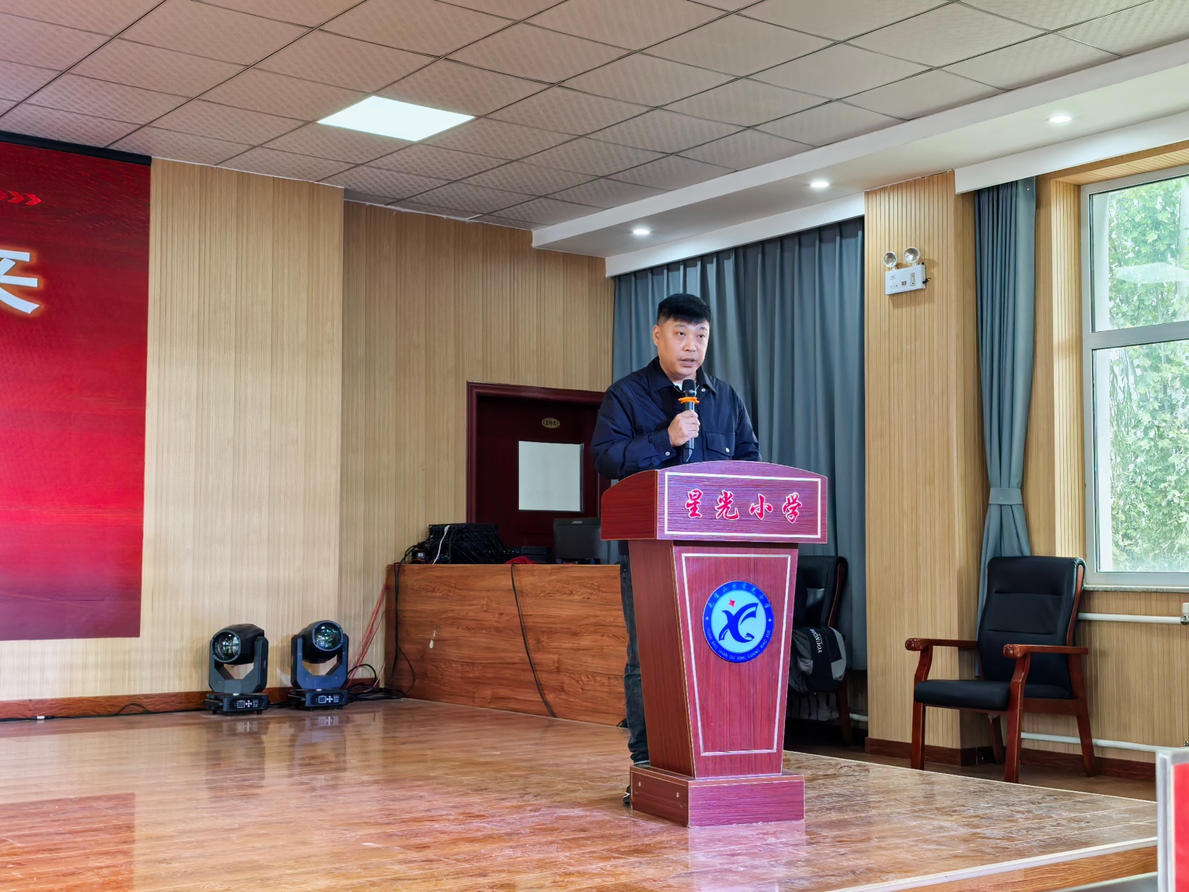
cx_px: 594
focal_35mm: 46
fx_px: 1580
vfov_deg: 31.5
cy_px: 446
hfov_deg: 41.2
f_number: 2
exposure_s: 1/100
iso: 80
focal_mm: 6.35
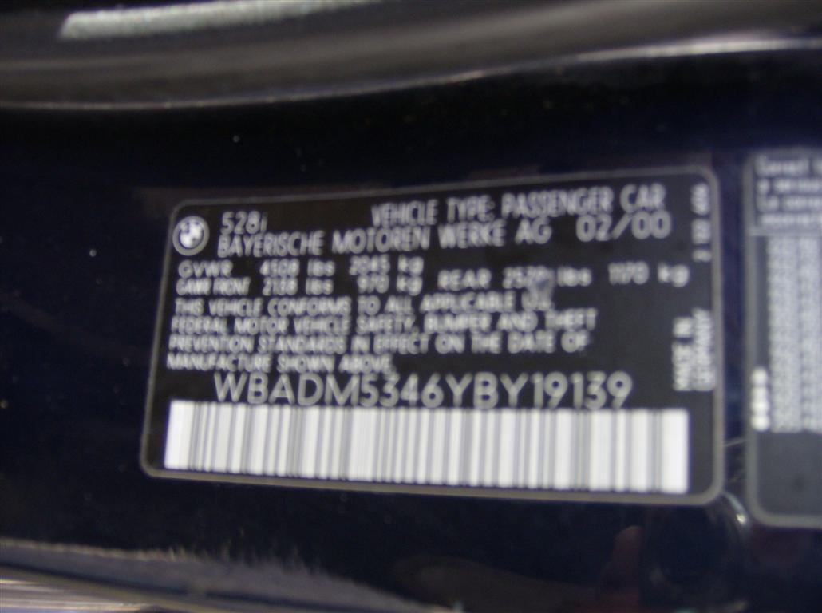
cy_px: 306
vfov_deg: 39.5
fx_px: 853
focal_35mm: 36
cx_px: 411
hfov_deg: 51.4
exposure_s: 1/64
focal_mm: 6
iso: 112
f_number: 2.8
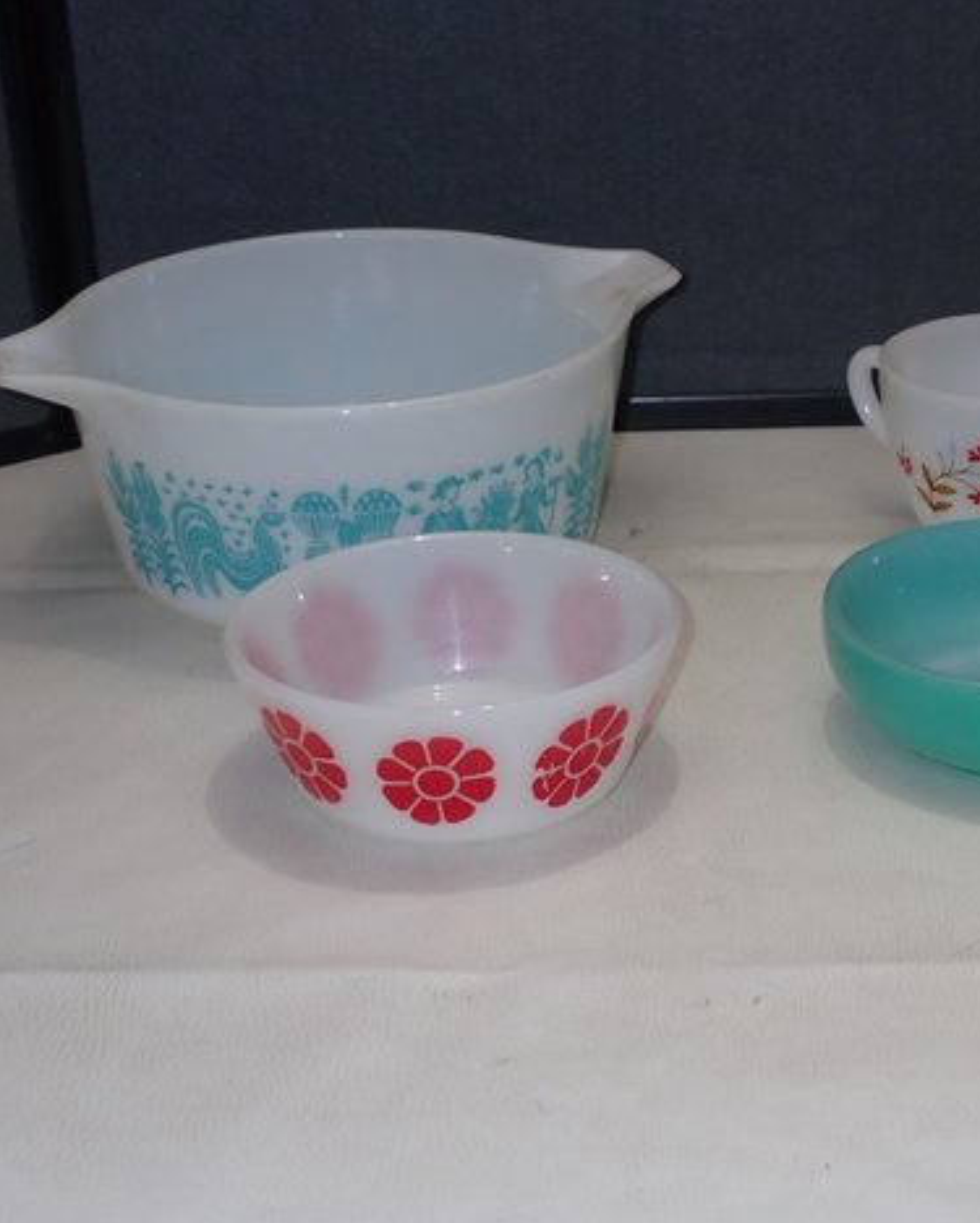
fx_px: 2572
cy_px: 610
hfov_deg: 21.4
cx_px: 694
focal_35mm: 71
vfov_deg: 26.8
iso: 200
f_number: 3.3
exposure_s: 1/50
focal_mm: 9.65
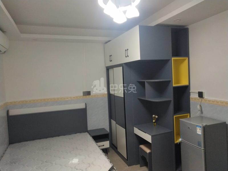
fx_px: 198
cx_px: 114
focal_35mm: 30
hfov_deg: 60.0
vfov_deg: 46.8
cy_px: 86
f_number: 1.8
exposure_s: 1/100
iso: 217
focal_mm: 3.95
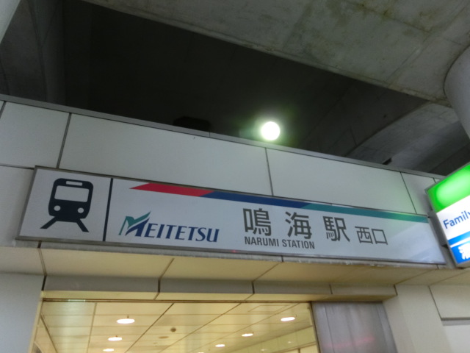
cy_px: 176
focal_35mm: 25
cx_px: 235
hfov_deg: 69.4
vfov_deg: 54.9
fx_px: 339
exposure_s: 1/25
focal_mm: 4.5
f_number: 3.5
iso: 500
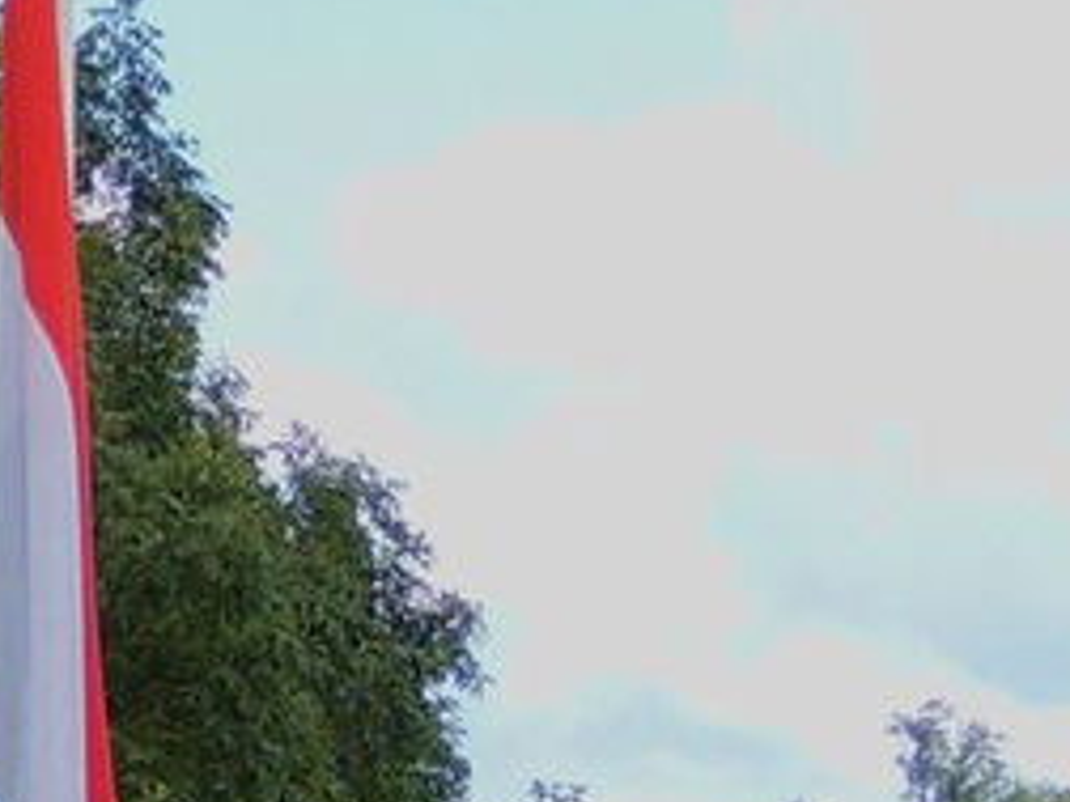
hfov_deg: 4.4
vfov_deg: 3.3
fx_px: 13724
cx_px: -1329
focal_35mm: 444
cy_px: 1235
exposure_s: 1/320
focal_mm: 12.4
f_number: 3.9
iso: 100
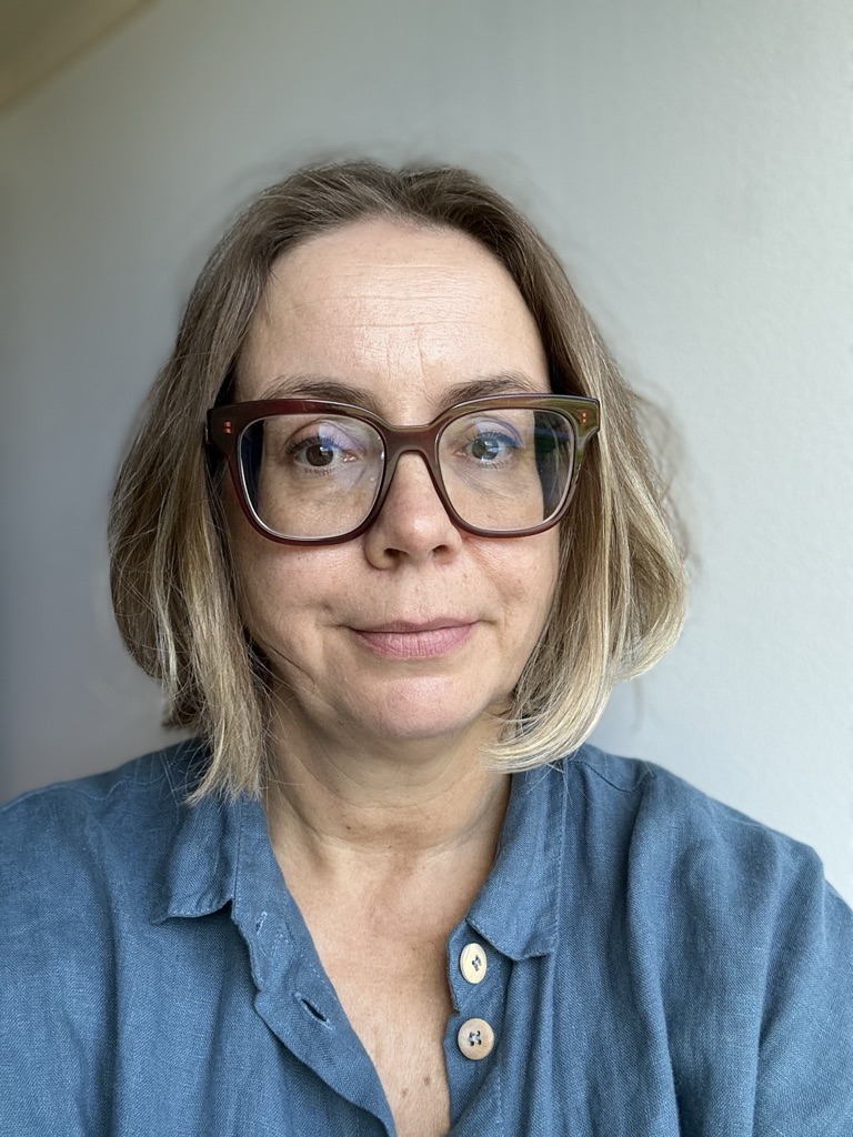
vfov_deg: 60.0
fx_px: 986
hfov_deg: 46.8
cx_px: 426
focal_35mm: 30
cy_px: 568
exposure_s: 1/121
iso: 64
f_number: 1.9
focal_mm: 2.69
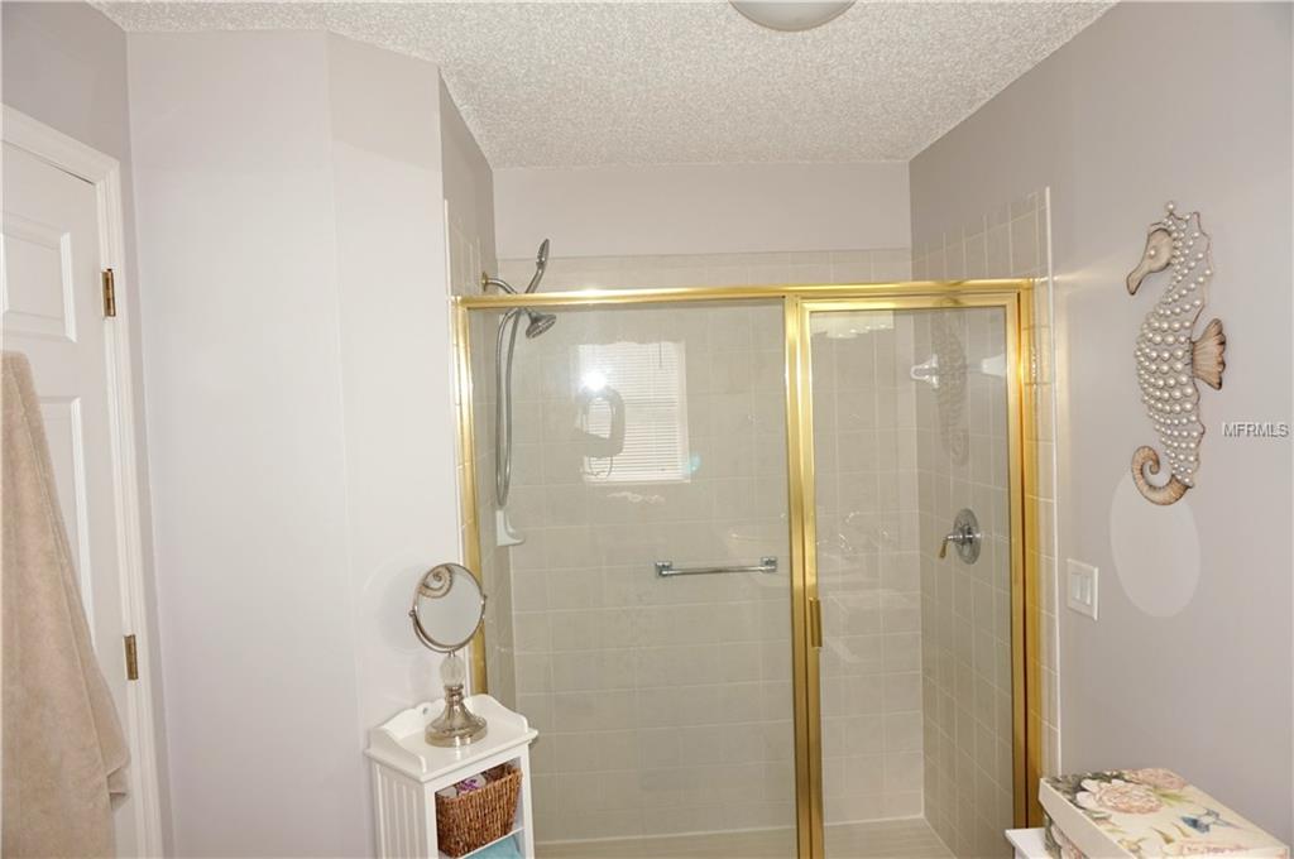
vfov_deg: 53.0
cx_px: 647
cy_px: 430
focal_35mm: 24
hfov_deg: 73.8
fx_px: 862
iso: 200
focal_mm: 16
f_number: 4
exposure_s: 1/160
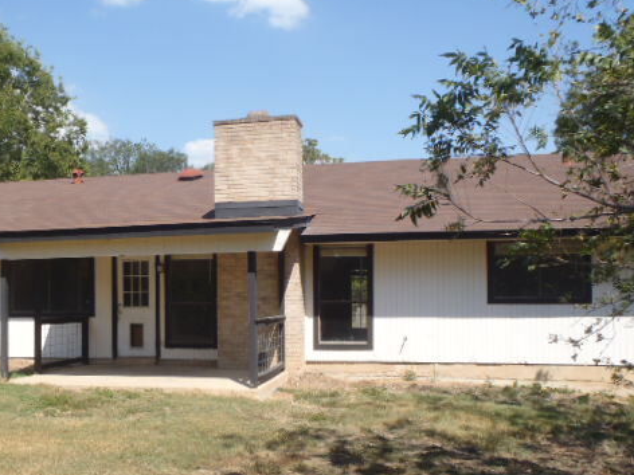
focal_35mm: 38
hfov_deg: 48.5
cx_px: 236
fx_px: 696
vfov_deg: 37.5
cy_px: 291
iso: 80
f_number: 3.9
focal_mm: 5
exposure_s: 1/500
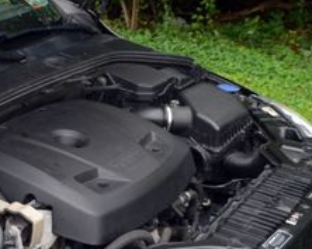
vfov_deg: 20.9
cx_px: 51
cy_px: 159
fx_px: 673
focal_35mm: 73
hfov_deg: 25.5
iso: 200
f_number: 5.6
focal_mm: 18
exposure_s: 1/125
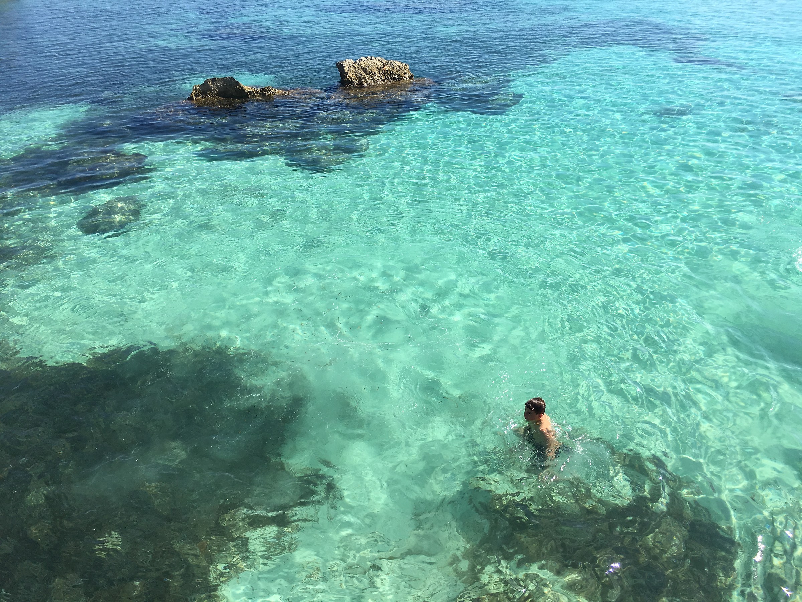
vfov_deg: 48.2
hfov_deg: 61.7
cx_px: 401
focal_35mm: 29
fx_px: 672
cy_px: 301
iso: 25
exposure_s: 1/1508
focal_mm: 4.15
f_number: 2.2
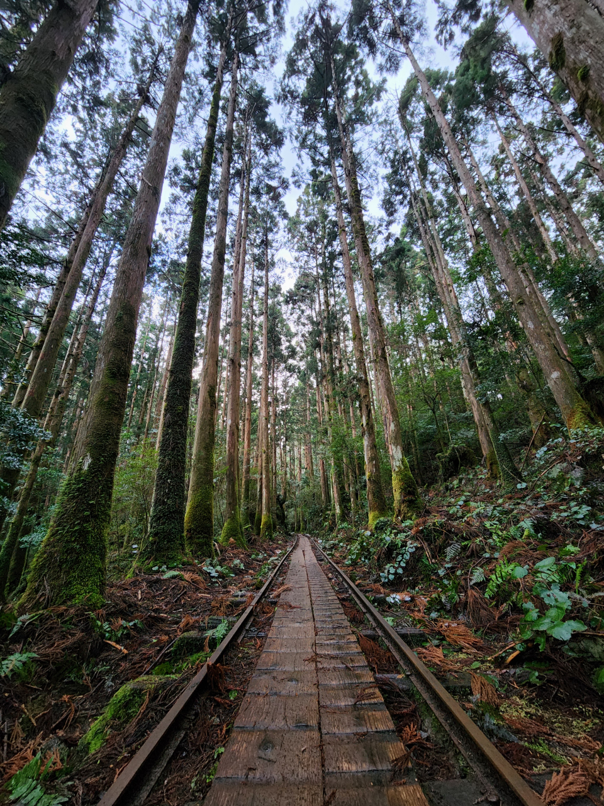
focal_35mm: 13
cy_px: 403
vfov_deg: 106.2
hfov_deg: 89.9
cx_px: 302
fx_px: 302
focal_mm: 2.2
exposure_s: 1/30
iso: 500
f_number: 2.2
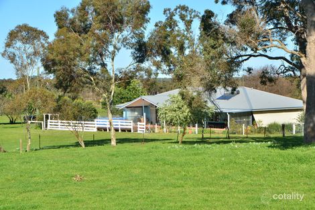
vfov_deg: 14.7
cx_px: 158
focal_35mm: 93
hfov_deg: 21.9
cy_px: 105
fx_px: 813
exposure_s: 1/200
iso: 200
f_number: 11
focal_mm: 62
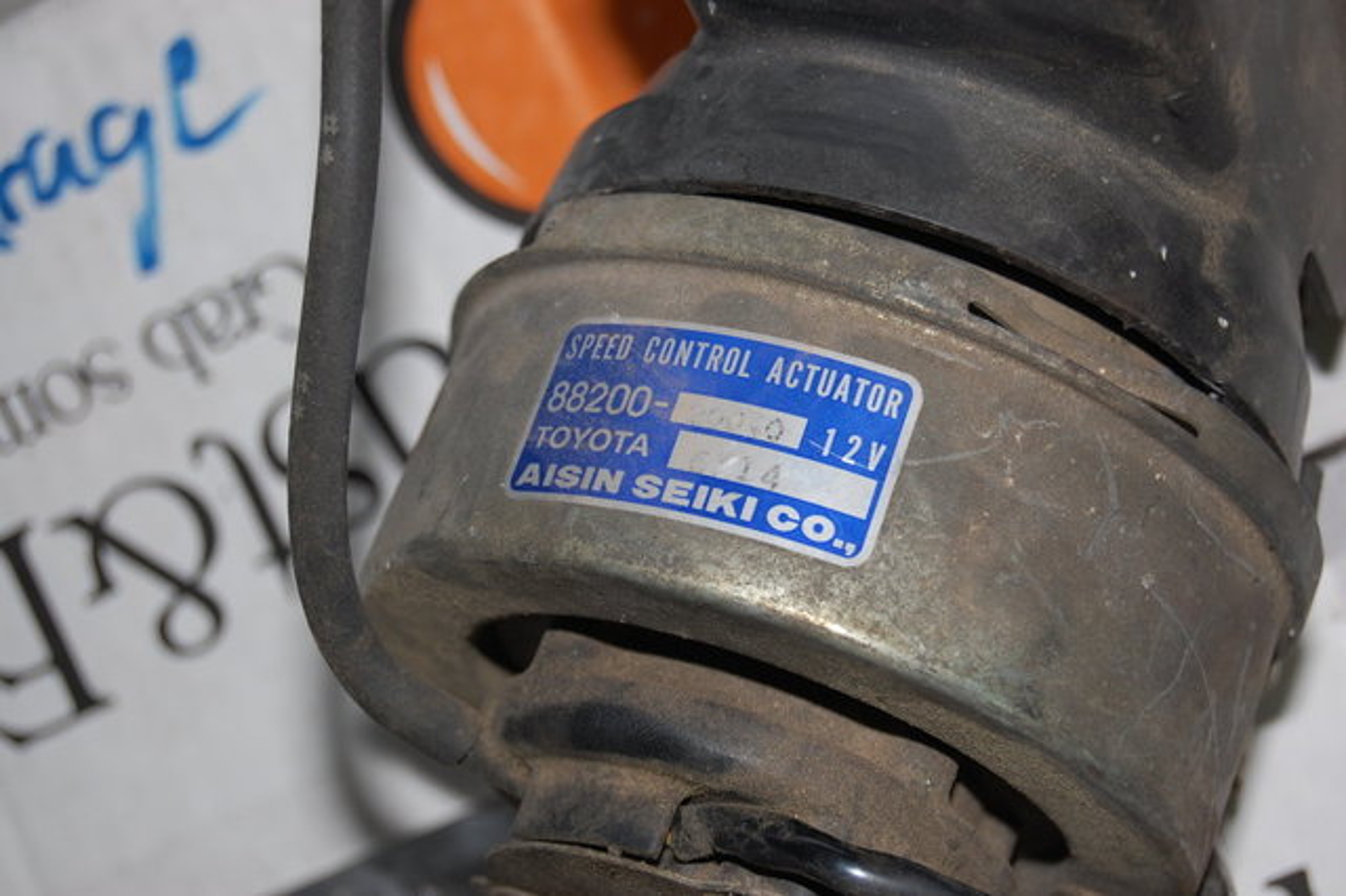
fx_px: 3083
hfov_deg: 24.6
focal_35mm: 82
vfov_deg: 16.5
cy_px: 448
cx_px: 673
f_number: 5.6
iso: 250
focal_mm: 55
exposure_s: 1/60
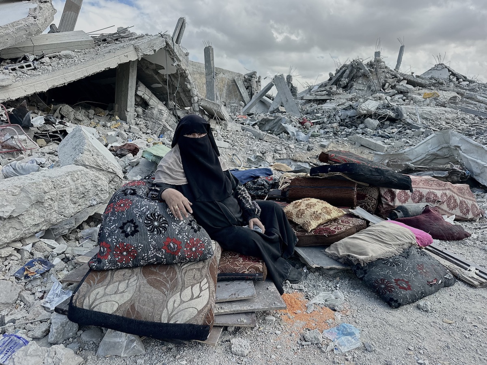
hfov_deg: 71.6
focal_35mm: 24
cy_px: 182
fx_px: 338
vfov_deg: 56.8
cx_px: 244
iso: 80
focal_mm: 6.86
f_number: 1.78
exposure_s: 1/1227
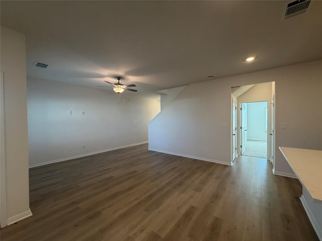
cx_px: 161
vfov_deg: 85.7
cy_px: 120
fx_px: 130
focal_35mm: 14
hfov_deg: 102.1
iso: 200
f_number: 2.2
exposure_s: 1/120
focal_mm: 2.22
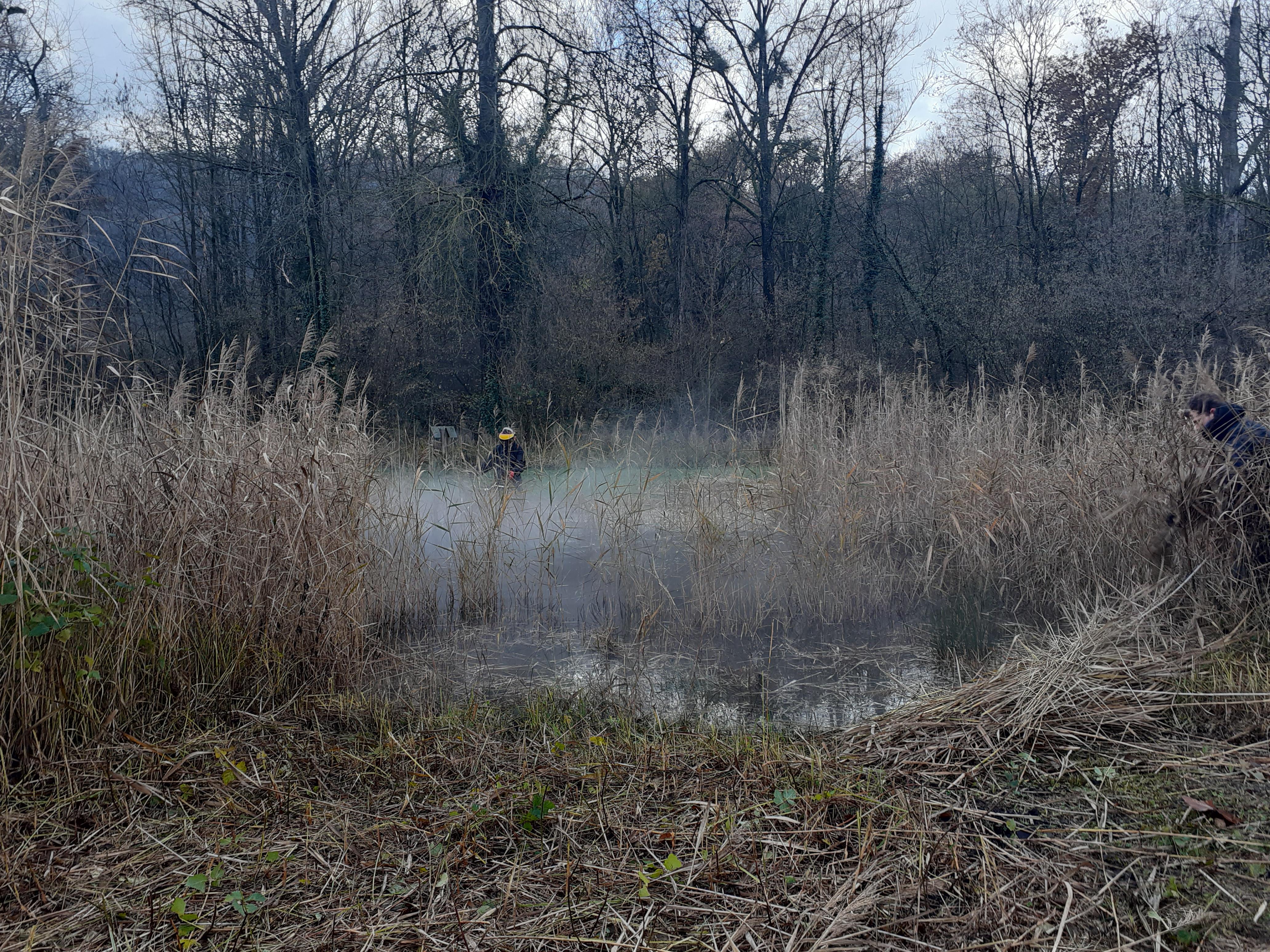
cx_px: 635
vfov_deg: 51.4
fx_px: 991
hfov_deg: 65.3
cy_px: 476
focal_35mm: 27
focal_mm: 3.6
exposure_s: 1/109
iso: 40
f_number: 1.9
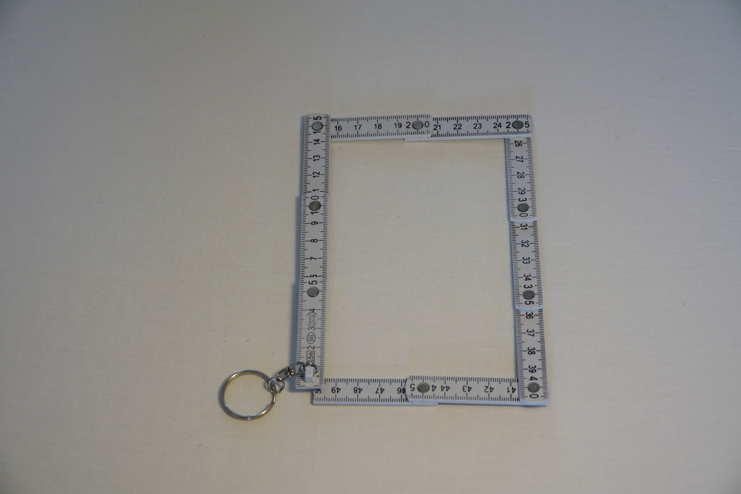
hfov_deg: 24.5
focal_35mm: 83
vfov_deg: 16.5
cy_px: 247
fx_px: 1708
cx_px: 370
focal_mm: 30.5
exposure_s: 1/100
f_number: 3.5
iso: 400
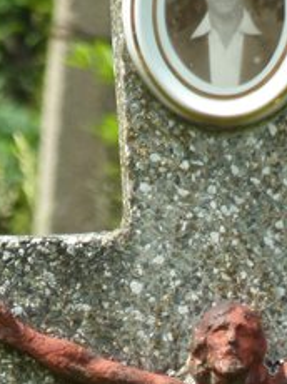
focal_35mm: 1045
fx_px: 11574
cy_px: 553
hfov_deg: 1.4
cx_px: 202
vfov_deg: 1.9
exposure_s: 1/200
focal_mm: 49.2
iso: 80
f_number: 4.9
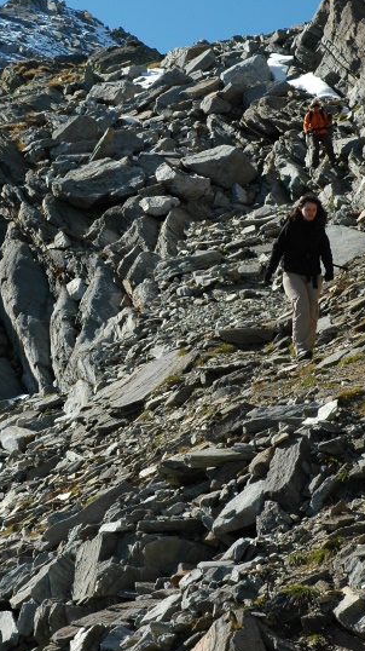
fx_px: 1741
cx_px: 108
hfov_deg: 11.9
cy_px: 250
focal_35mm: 101
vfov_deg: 21.1
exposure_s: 1/250
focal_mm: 48
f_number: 10
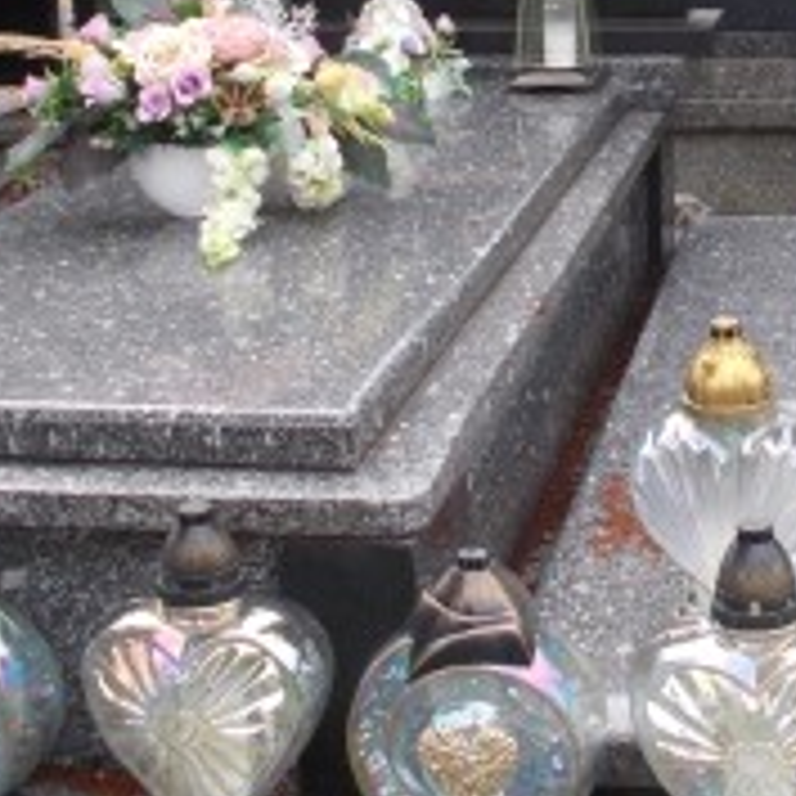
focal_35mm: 83
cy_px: 153
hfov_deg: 20.6
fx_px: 2159
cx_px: 648
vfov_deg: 20.6
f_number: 3.2
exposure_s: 1/160
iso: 80
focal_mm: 4.6
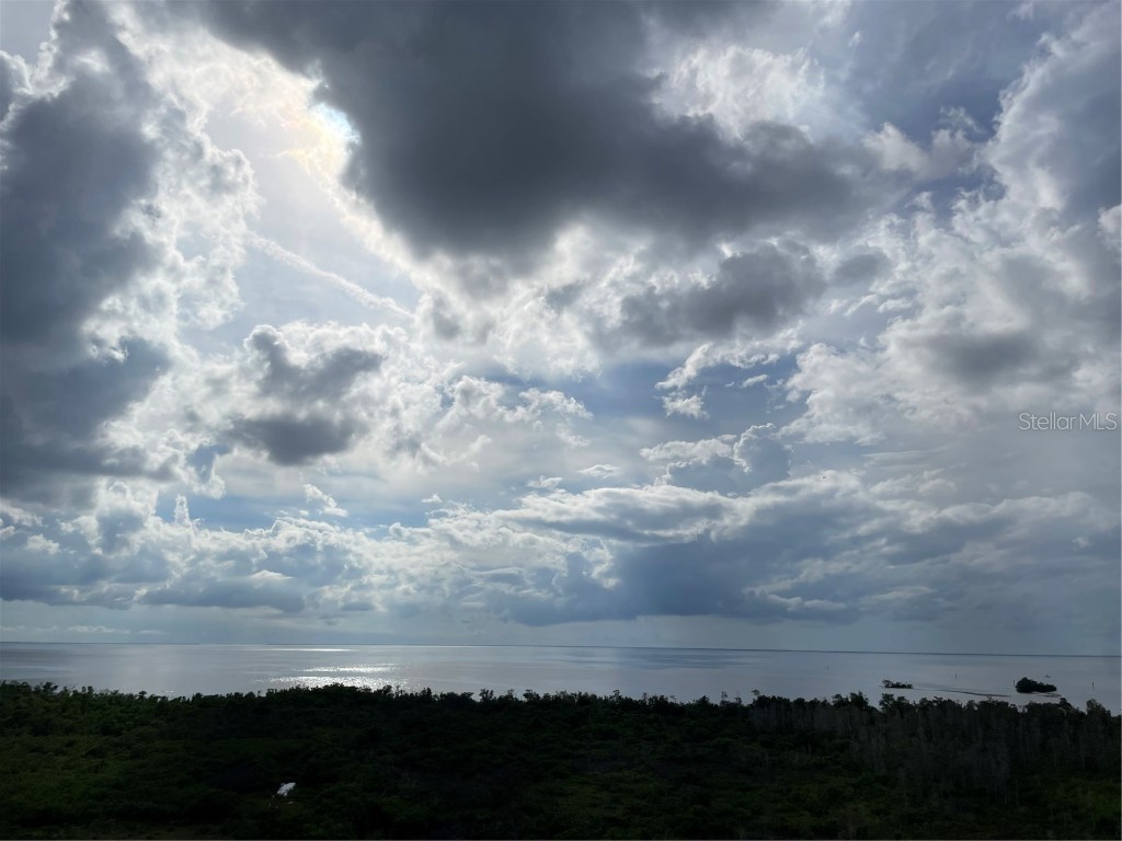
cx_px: 561
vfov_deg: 53.1
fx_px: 843
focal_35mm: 26
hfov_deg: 67.3
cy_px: 420
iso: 50
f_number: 1.6
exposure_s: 1/17241
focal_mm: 4.2
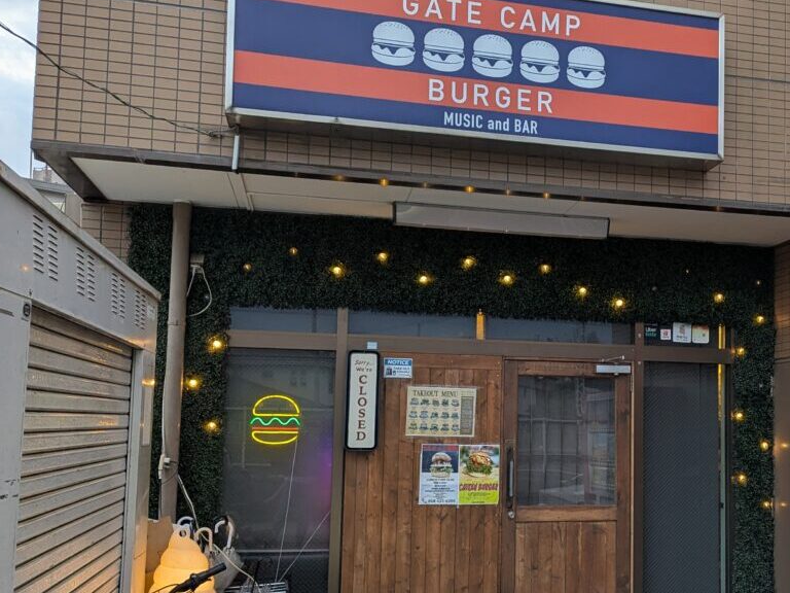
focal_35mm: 40
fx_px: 913
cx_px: 560
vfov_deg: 35.9
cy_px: 346
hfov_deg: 45.7
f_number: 1.85
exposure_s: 1/348
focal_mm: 6.81
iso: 308
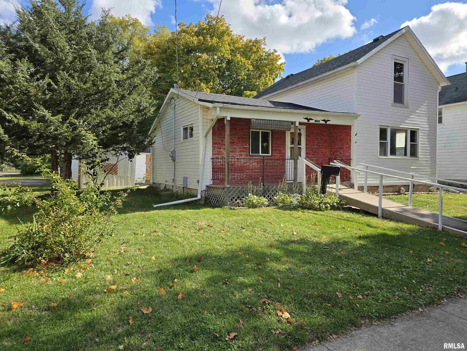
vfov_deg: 58.9
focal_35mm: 23
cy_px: 176
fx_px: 310
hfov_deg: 73.9
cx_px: 234
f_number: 1.7
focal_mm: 6.3
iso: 12
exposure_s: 1/775
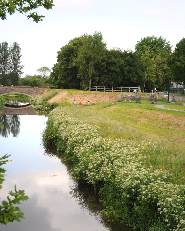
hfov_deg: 18.0
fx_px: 582
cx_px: 60
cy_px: 116
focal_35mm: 85
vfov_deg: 22.5
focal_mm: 40
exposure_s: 1/250
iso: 200
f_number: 8
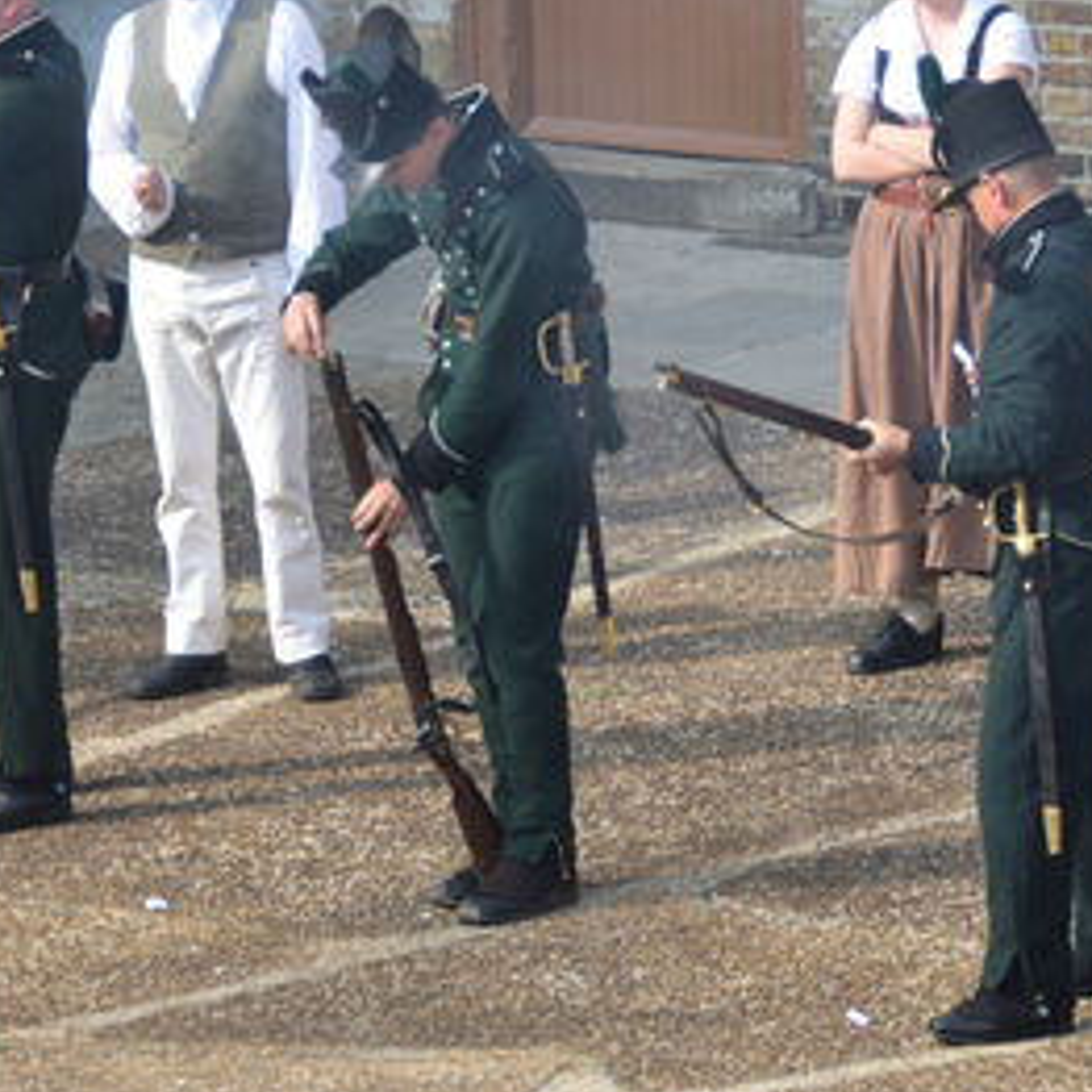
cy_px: 281
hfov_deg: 5.4
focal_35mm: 323
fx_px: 11533
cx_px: 142
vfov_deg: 5.4
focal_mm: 95
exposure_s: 1/200
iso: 100
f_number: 5.3
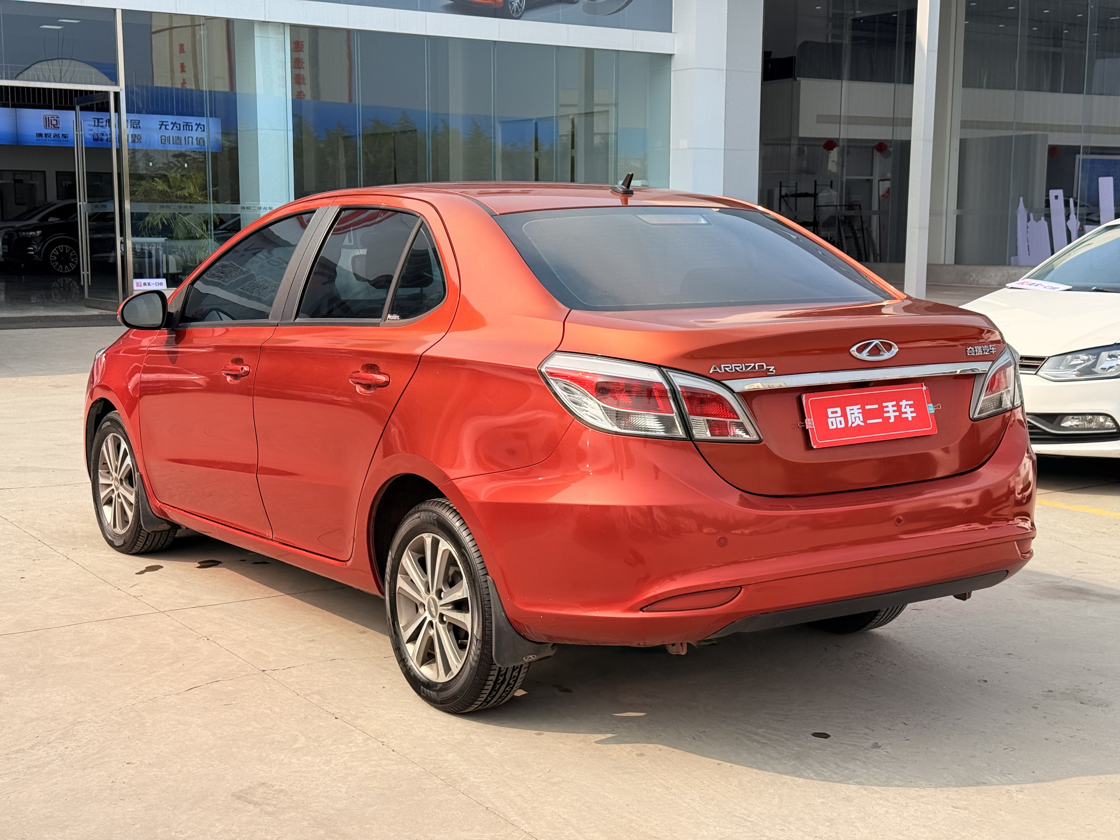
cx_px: 560
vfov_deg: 30.3
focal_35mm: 48
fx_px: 1553
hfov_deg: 39.7
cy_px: 420
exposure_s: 1/3704
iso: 100
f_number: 1.78
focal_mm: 6.76
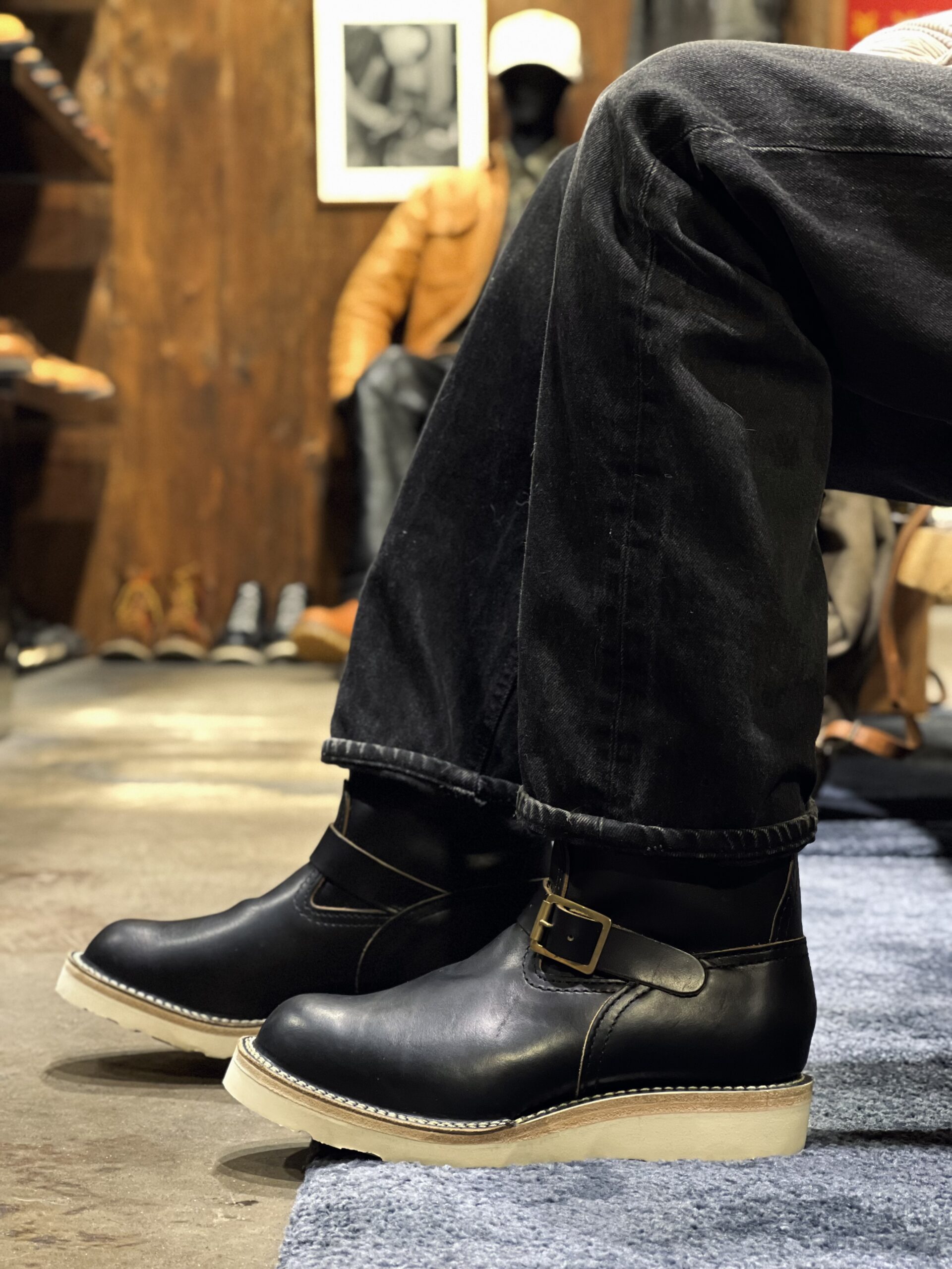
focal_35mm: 77
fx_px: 2824
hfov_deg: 19.1
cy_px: 634
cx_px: 476
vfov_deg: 25.3
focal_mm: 9
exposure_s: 1/17
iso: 400
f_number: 2.8
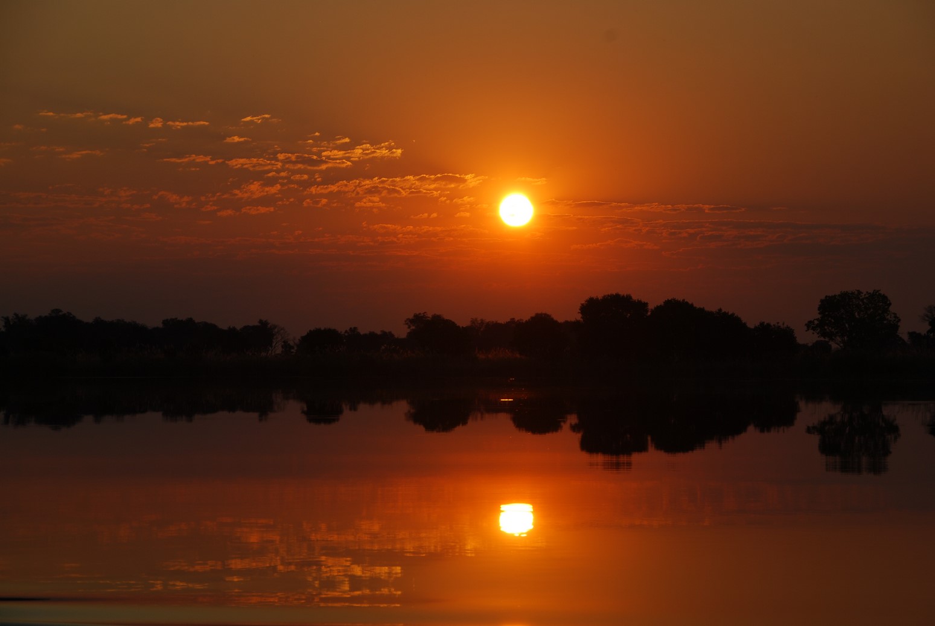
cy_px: 313
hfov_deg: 15.2
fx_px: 3511
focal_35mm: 135
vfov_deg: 10.2
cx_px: 468
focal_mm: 90
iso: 100
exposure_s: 1/320
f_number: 10
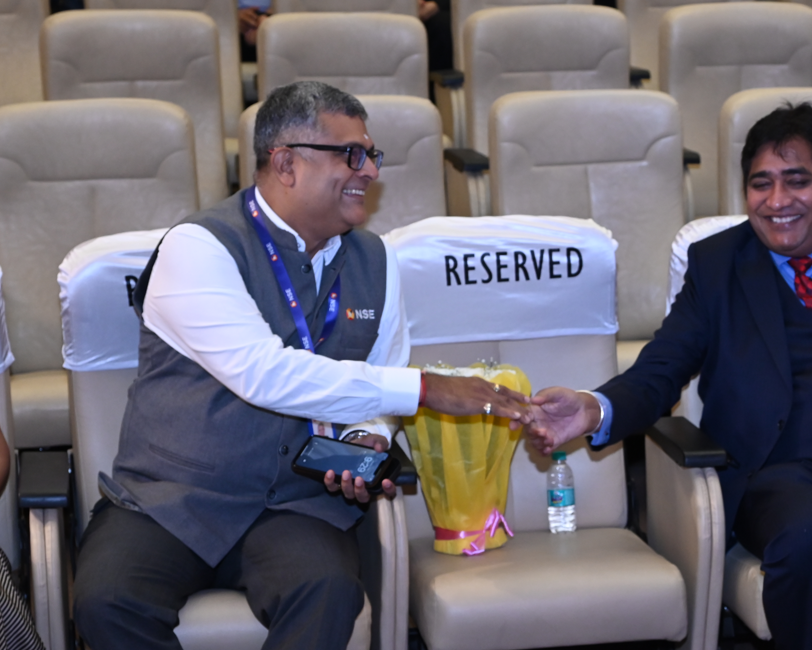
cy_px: 404
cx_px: 703
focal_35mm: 88
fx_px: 2115
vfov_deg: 17.4
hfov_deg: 21.3
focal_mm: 51
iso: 1600
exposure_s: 1/125
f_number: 5.6
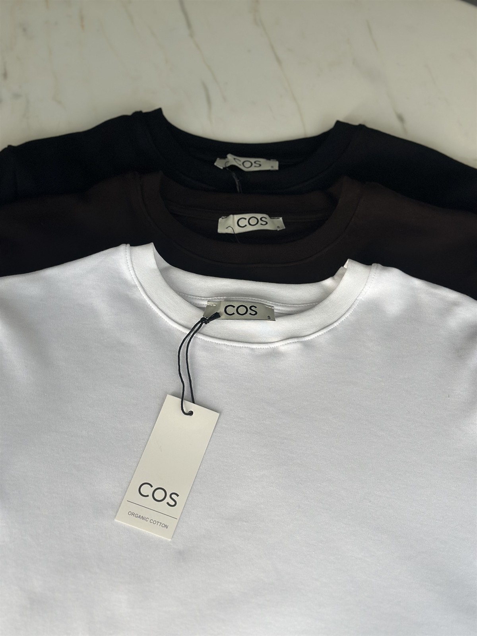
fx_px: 882
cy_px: 318
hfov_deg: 30.3
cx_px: 238
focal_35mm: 48
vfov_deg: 39.7
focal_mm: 6.86
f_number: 1.78
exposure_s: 1/116
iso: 125
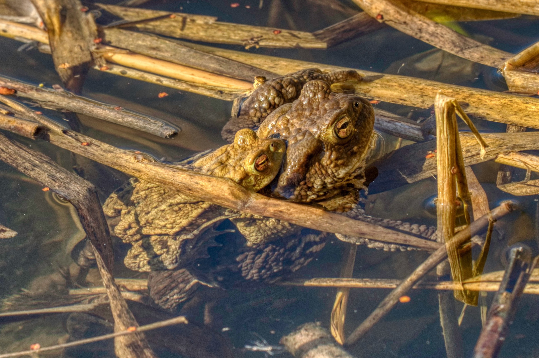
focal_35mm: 300
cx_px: 270
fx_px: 4489
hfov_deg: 6.9
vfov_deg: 4.6
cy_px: 179
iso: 320
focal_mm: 150
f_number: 9
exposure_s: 1/400
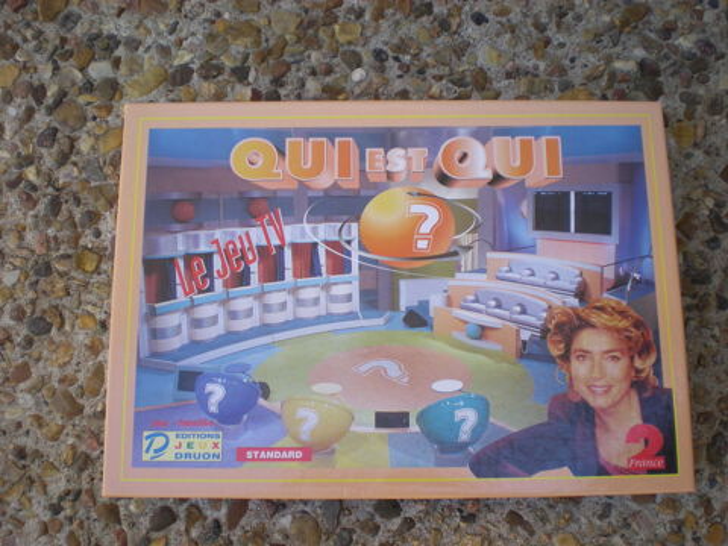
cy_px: 273
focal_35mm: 38
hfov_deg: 49.0
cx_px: 364
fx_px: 799
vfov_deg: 37.7
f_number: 3.1
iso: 50
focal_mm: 6.3
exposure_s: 1/76.5
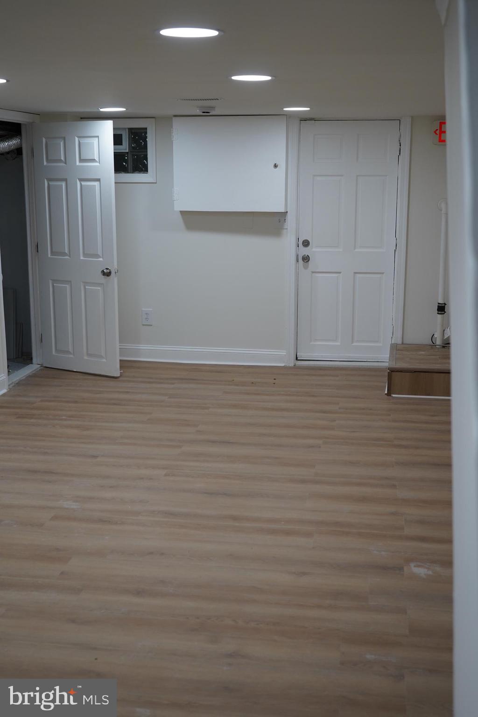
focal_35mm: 42
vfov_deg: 46.4
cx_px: 239
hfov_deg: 31.9
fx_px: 836
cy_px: 358
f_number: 4.5
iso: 640
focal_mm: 42
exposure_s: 1/160
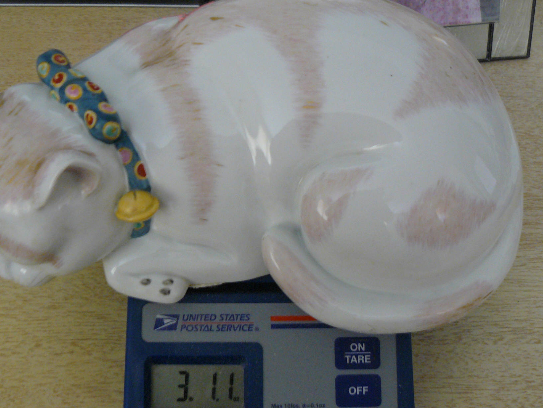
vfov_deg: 32.2
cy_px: 209
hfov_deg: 42.1
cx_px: 261
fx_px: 706
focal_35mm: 45
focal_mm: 6
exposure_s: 1/2.5
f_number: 2.8
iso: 200
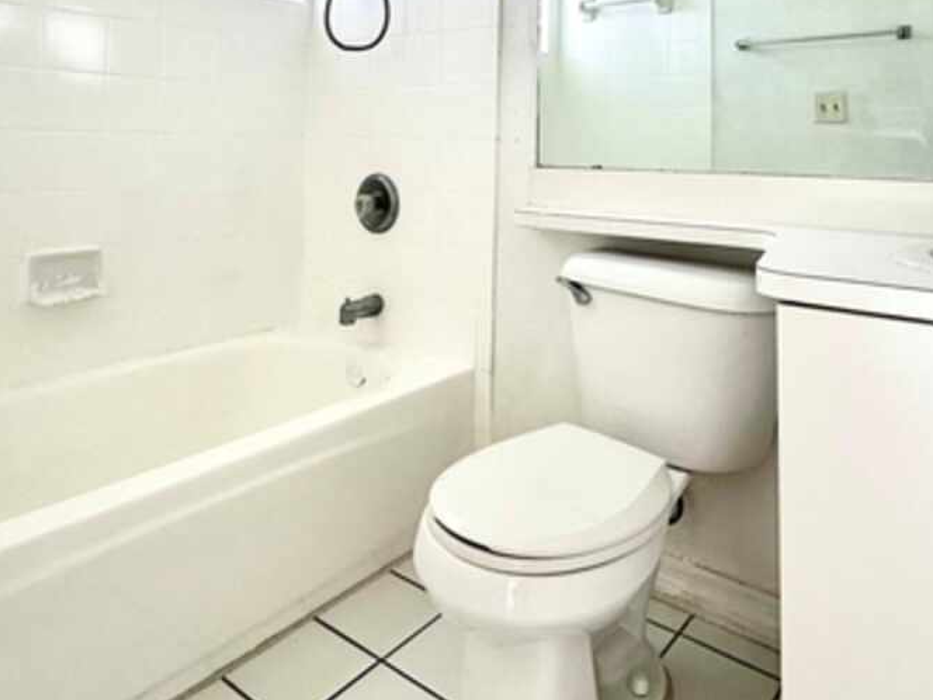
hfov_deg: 65.2
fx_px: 728
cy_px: 96
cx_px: 514
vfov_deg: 47.2
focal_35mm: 27
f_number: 2.2
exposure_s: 1/99
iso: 64
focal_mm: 2.22
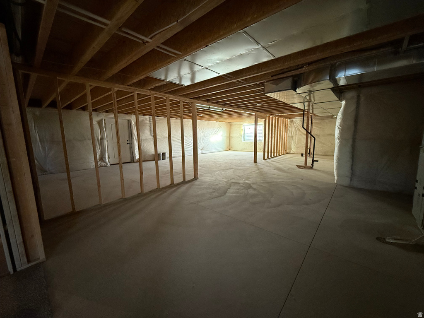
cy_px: 159
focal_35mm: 14
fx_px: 171
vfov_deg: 85.7
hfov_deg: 102.1
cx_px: 212
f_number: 2.2
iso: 500
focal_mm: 2.22
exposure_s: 1/60
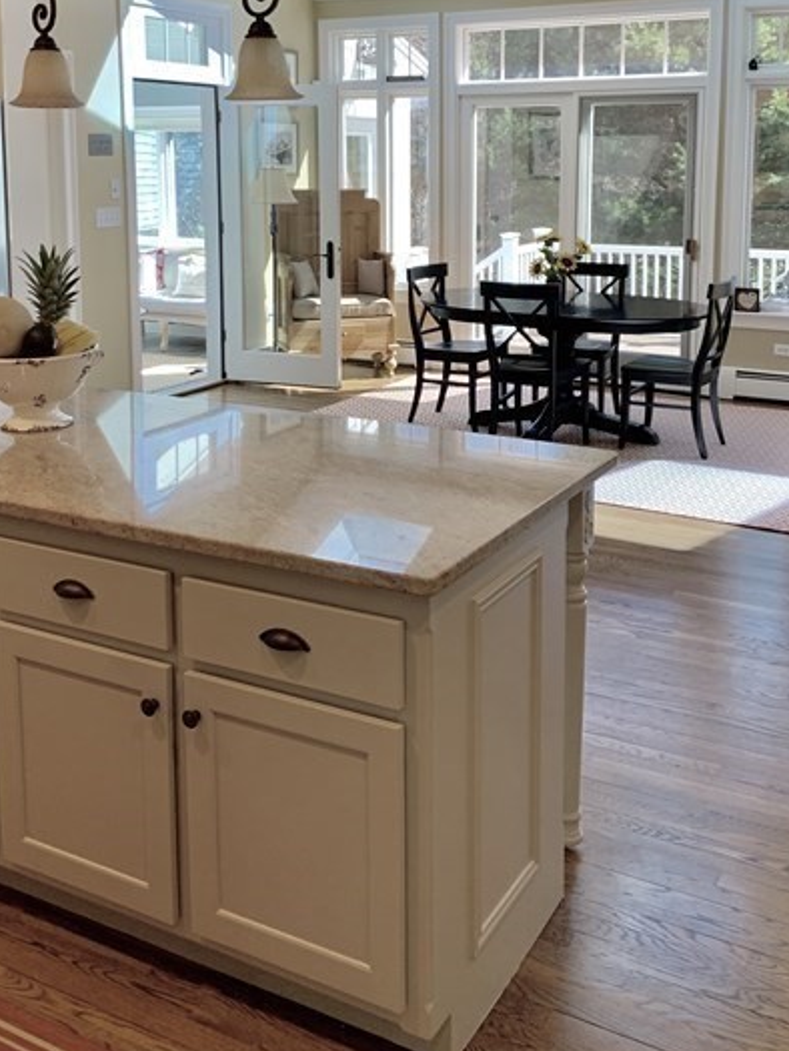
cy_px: 300
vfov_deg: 47.6
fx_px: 1154
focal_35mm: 38
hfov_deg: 37.7
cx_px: 409
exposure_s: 1/120
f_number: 1.8
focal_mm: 4.25
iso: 80
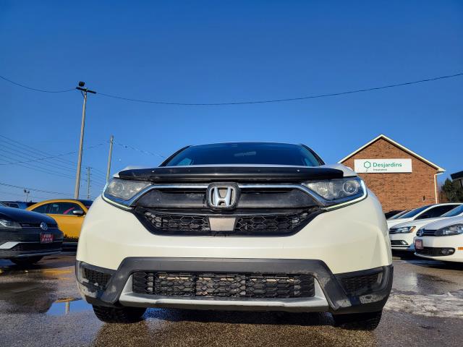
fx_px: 348
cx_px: 232
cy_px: 174
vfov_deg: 53.1
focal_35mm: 26
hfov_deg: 67.3
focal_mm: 5.4
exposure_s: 1/2874
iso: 40
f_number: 1.8
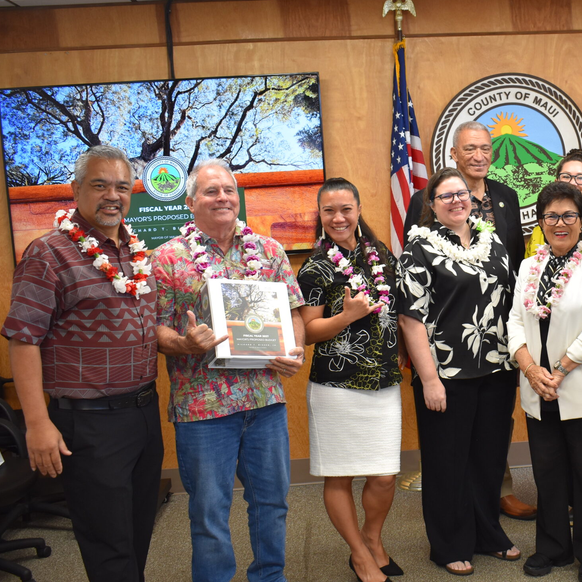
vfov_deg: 34.7
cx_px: 496
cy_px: 272
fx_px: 932
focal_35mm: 49
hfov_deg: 33.3
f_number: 4.5
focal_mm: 22
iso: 400
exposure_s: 1/40
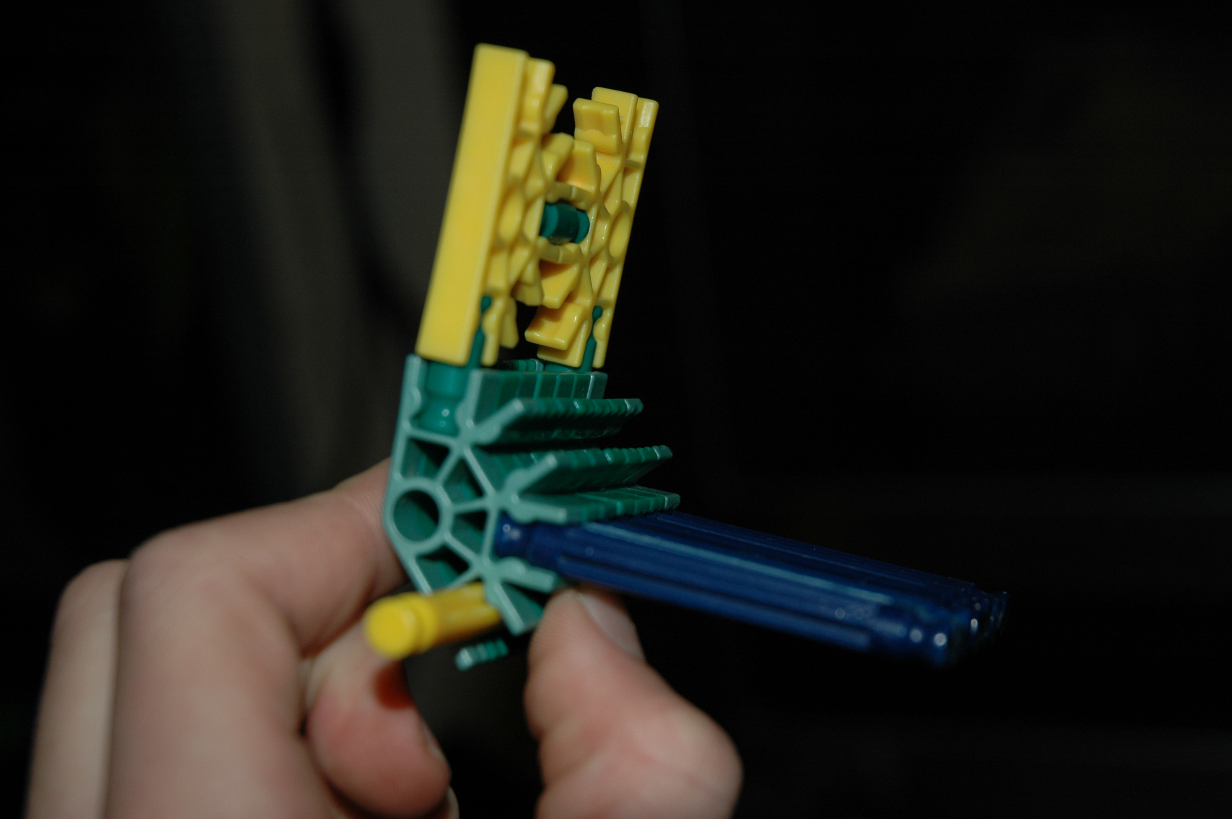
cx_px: 616
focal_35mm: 75
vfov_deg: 18.1
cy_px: 410
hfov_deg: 27.0
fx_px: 2564
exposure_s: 1/60
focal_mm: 50
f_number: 4.5
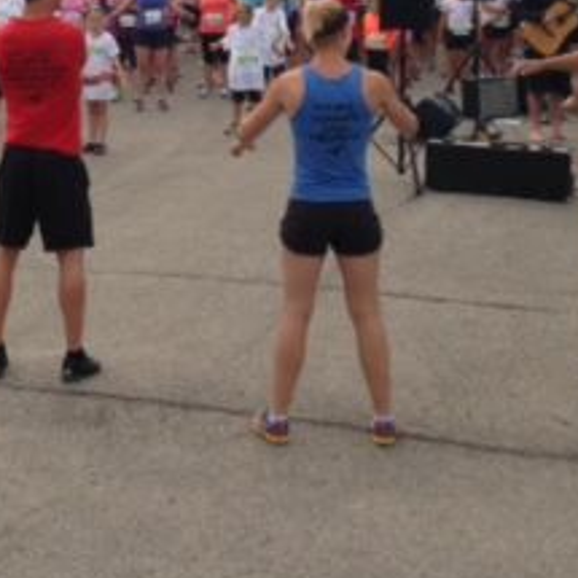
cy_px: 13
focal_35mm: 87
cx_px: 94
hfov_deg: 19.7
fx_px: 1644
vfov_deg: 19.4
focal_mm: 4.12
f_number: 2.4
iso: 50
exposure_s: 1/384
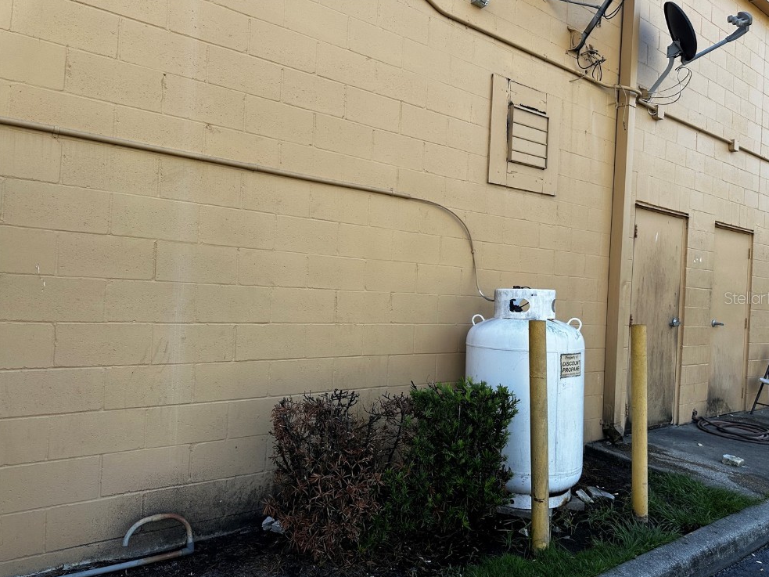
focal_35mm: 25
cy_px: 298
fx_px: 555
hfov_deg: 69.4
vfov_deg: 54.9
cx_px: 397
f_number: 1.78
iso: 80
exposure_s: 1/894
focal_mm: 6.86
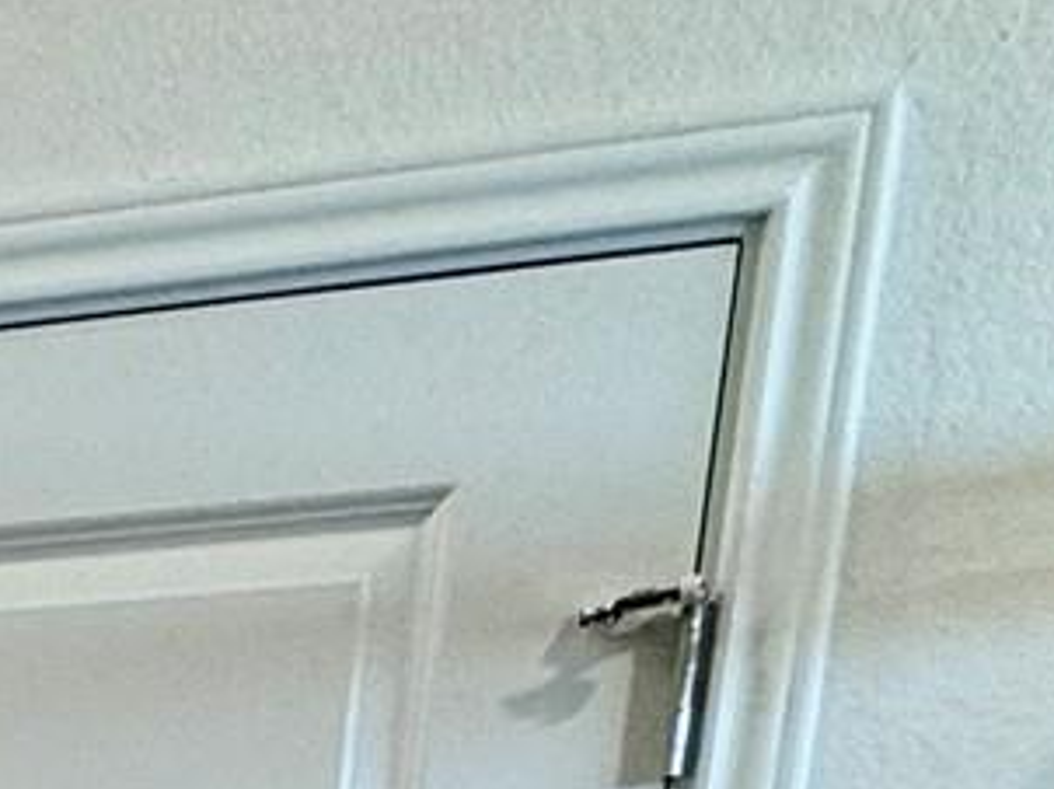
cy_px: 2053
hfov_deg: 17.0
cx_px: -852
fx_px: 2890
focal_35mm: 95
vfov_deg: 11.8
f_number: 2.2
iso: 125
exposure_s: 1/120
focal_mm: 2.22
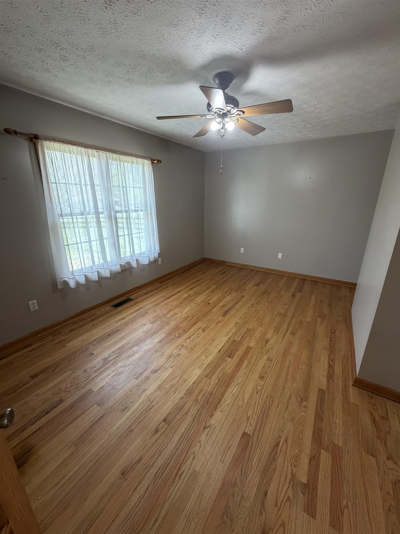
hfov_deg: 85.7
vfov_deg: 102.1
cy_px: 267
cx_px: 200
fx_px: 216
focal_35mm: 14
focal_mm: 2.22
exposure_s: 1/120
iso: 320
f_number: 2.2
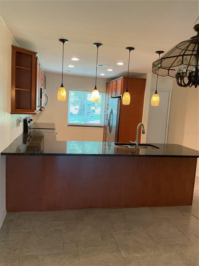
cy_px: 133
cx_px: 100
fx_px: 222
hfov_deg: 48.2
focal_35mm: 29
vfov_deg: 61.7
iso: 250
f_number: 1.8
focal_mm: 3
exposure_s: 1/60
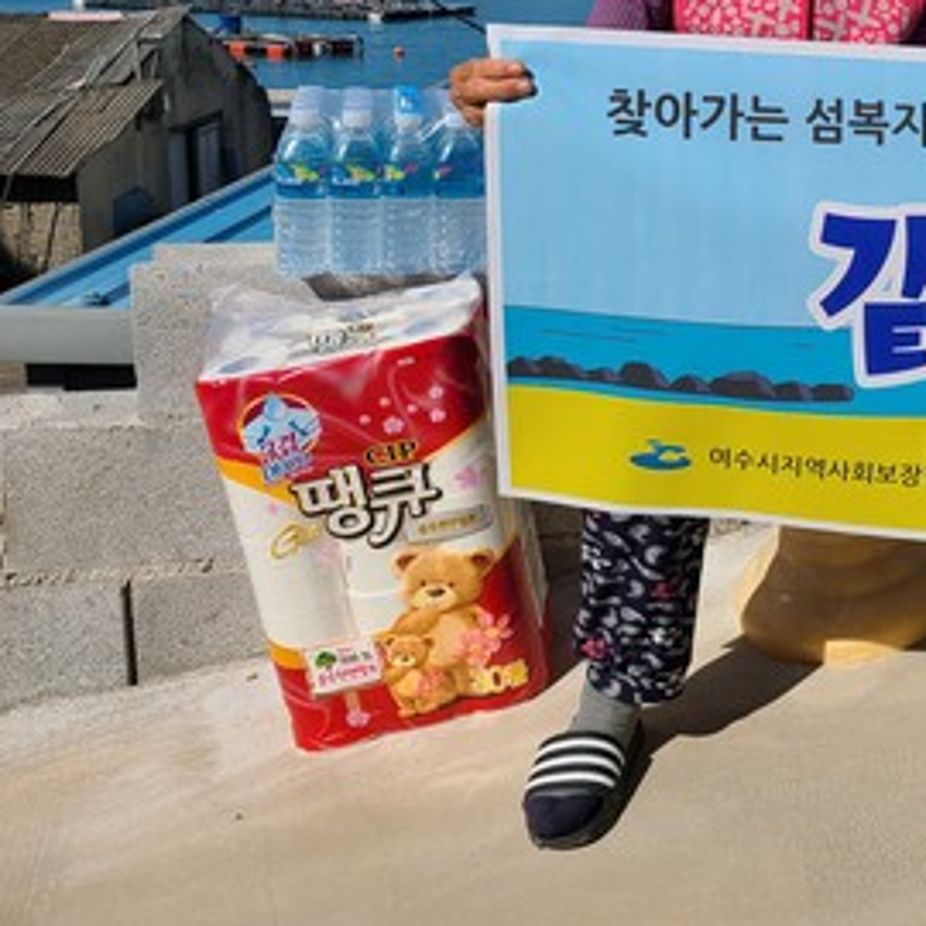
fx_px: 1544
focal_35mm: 51
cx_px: 950
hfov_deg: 30.7
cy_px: 202
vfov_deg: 32.6
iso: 40
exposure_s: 1/5271
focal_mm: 5.4
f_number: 1.8
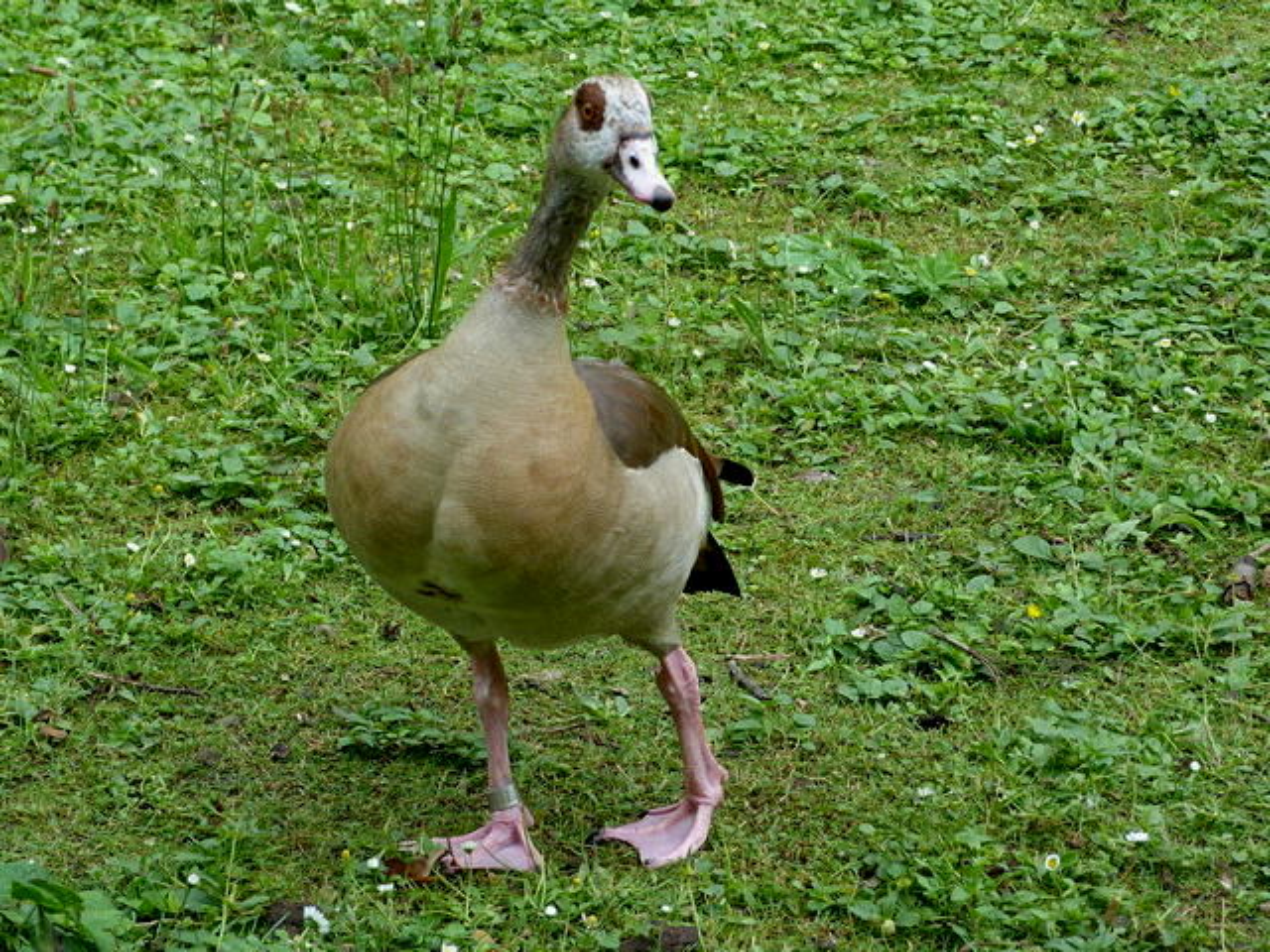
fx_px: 4843
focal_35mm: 132
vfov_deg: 11.2
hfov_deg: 14.9
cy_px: 476
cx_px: 635
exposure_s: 1/80
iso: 80
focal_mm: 23.8
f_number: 3.6
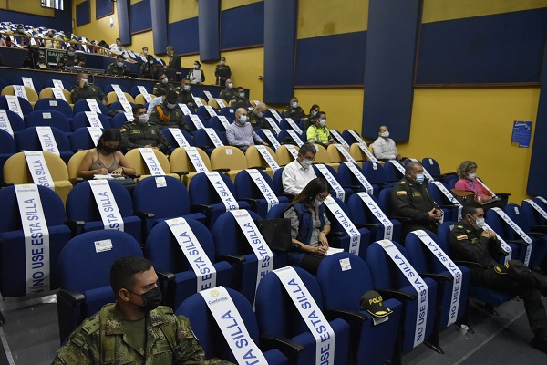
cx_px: 274
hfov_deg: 67.4
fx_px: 410
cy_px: 182
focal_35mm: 27
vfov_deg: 47.9
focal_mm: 18
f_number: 3.5
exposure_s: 1/60
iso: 4000
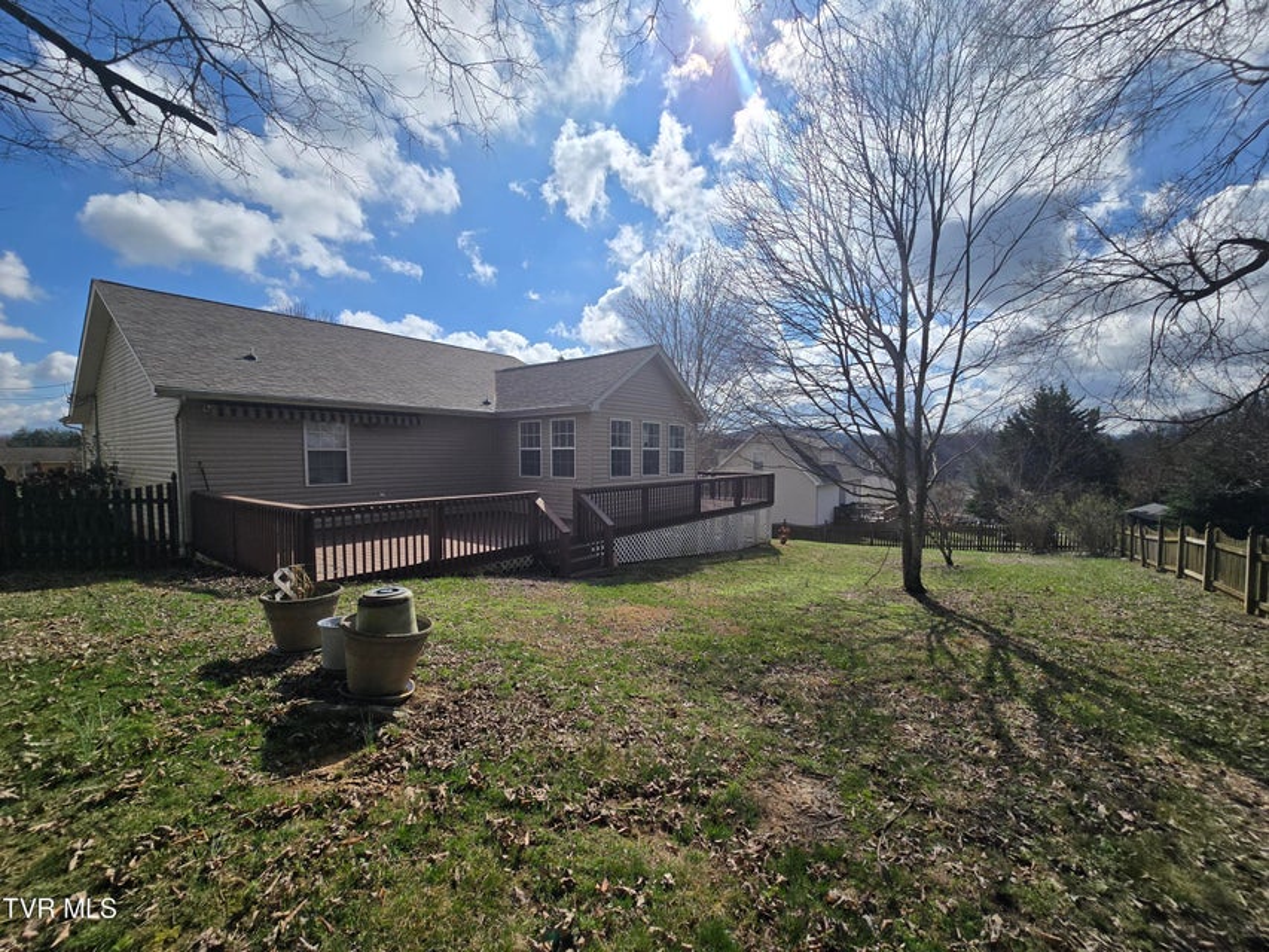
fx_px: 477
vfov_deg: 89.9
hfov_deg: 106.2
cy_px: 476
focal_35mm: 13
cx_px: 634
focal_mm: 2.2
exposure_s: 1/5883
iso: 50
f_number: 2.2
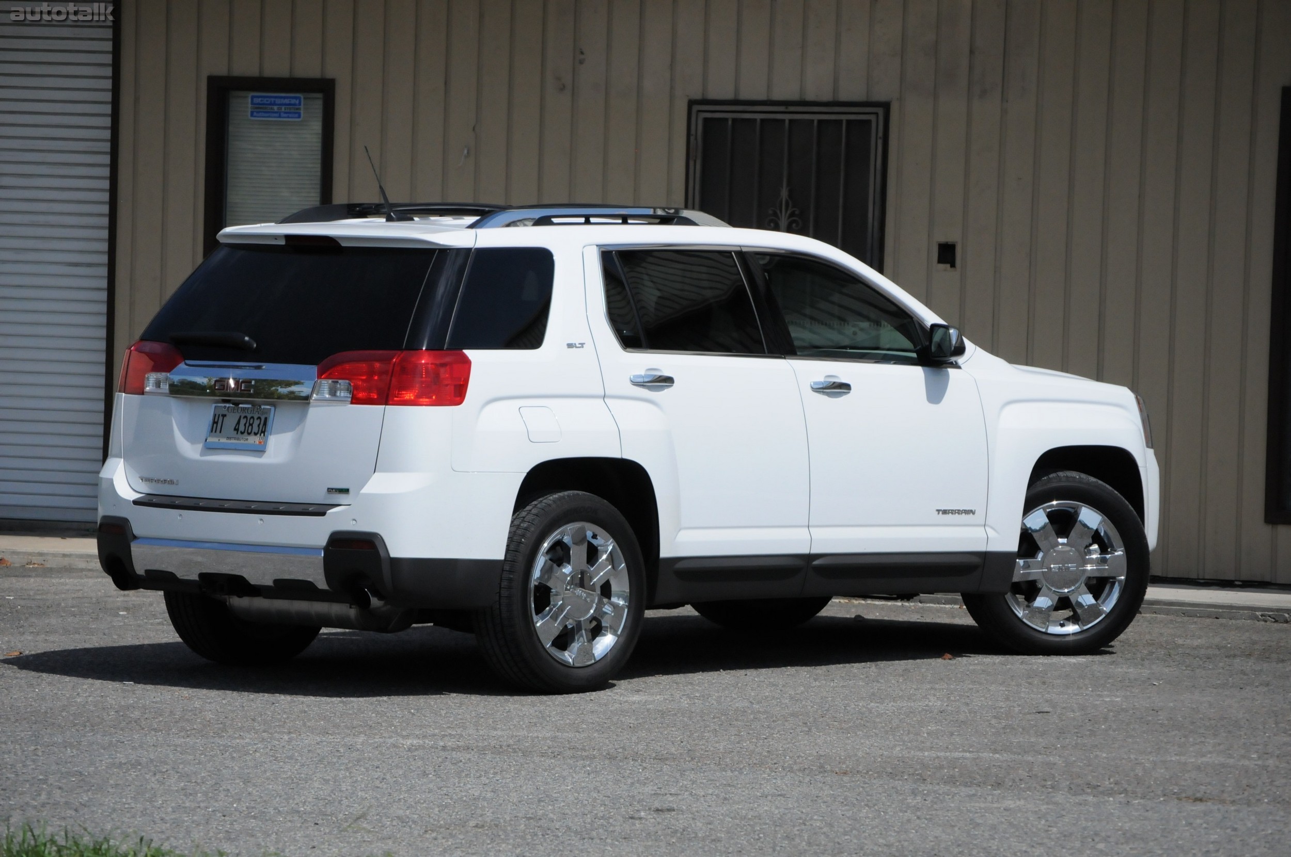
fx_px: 6233
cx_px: 646
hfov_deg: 11.8
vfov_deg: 7.9
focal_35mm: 174
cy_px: 428
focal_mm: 116
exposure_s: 1/8000
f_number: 7.1
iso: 1100
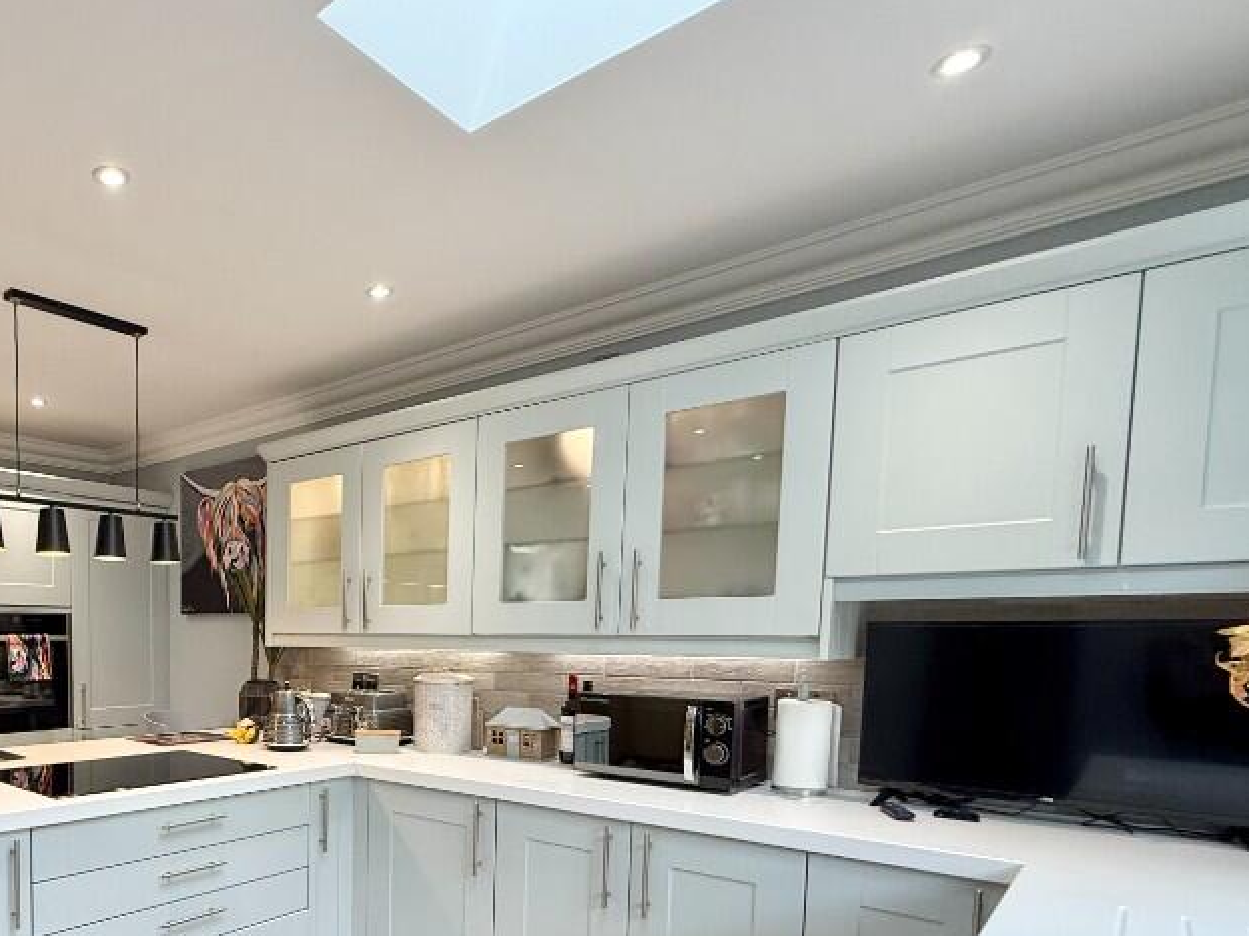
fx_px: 830
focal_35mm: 23
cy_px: 697
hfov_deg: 67.6
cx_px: 267
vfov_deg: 56.1
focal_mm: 2.22
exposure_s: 1/100
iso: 160
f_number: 2.2
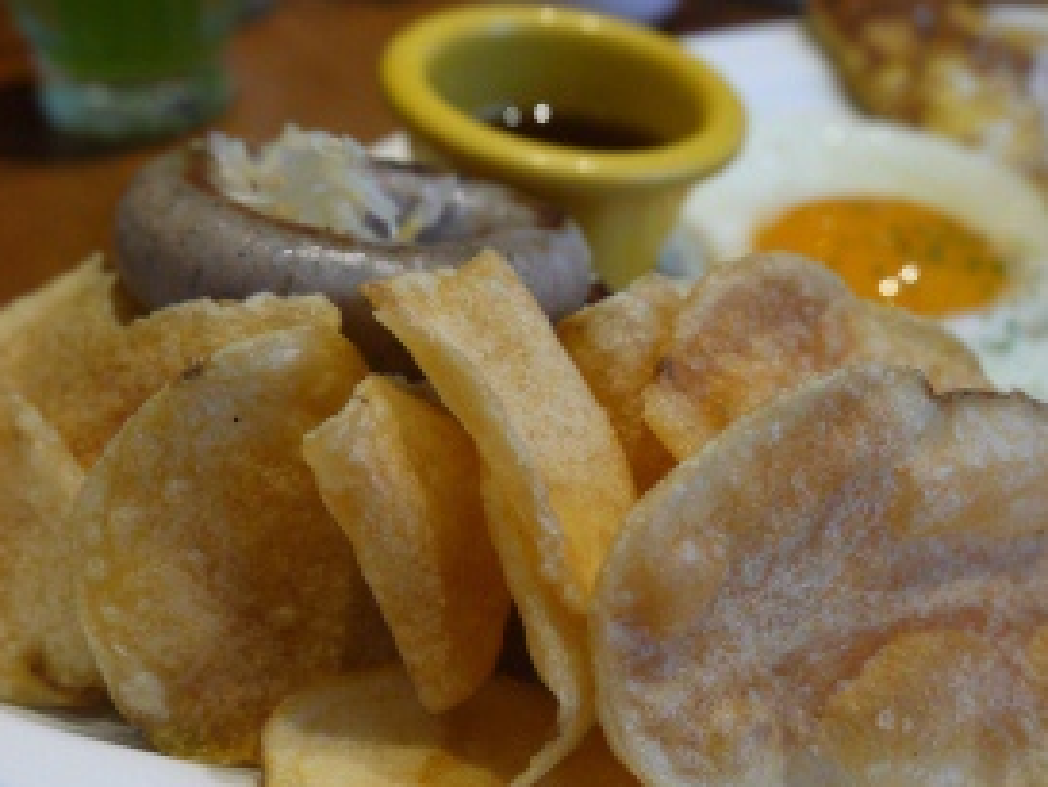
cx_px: 418
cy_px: 484
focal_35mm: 46
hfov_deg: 41.0
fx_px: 1393
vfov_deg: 31.4
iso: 640
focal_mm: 14
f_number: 3.5
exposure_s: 1/60
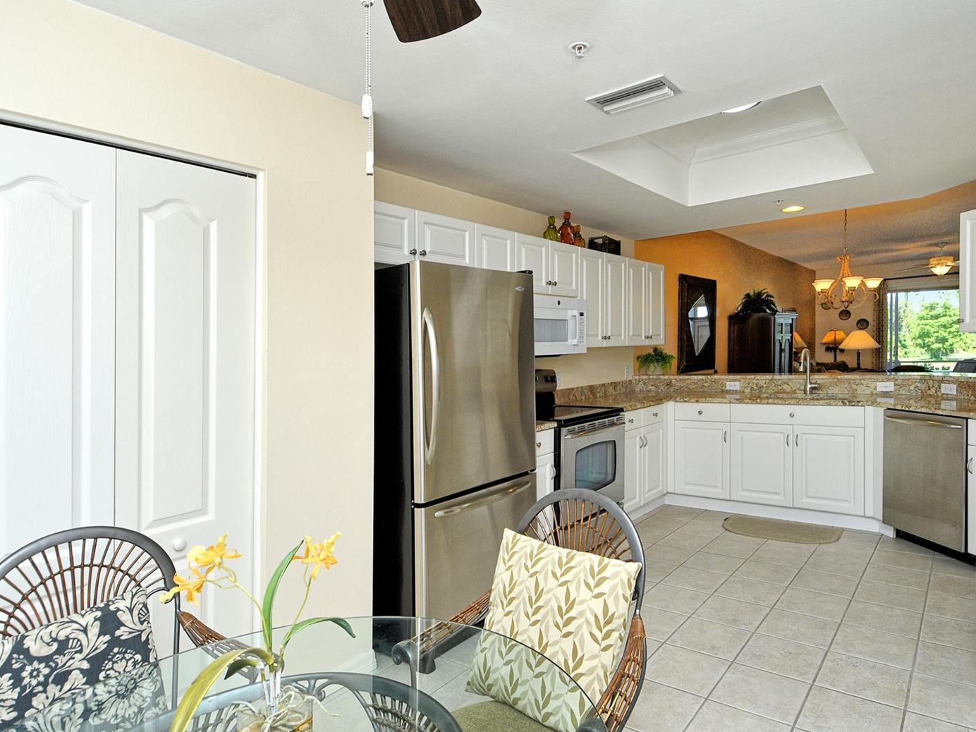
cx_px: 546
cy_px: 365
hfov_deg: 81.4
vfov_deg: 66.0
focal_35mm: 20
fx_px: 564
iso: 640
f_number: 9
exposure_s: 1/250
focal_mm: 12
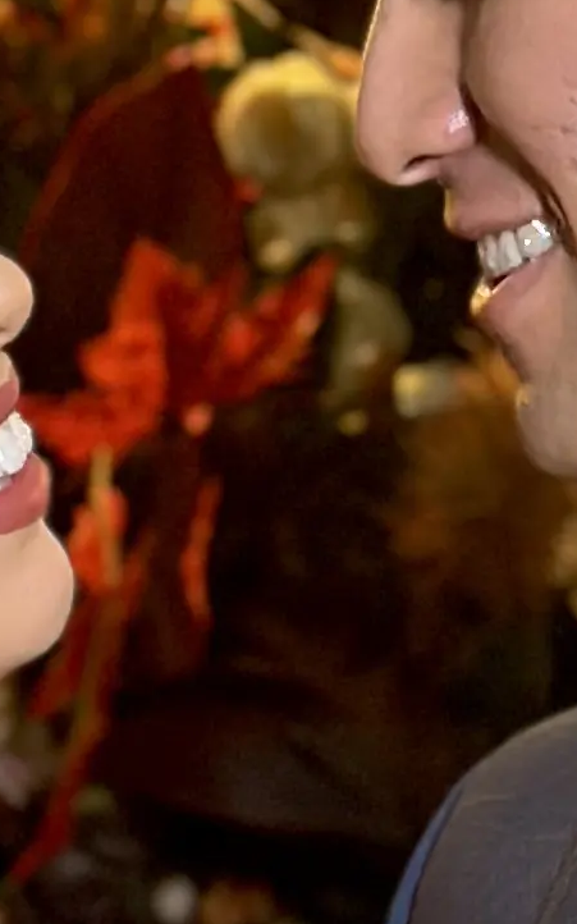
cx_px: 482
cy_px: 1012
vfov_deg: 7.4
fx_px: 7148
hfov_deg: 4.6
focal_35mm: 284
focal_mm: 6.86
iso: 320
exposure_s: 1/40
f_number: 1.78
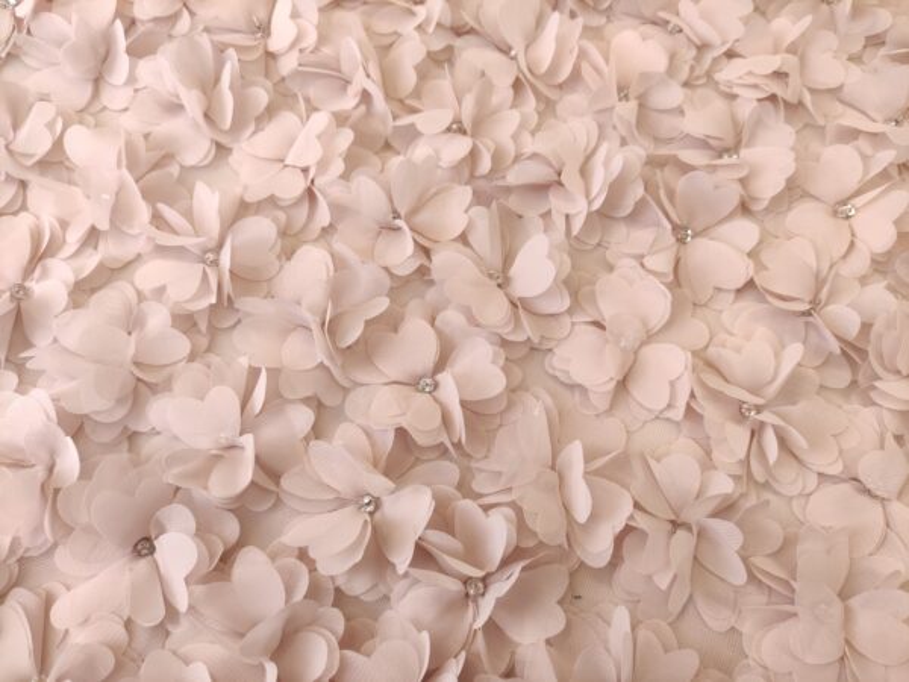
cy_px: 341
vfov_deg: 54.9
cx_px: 454
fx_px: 656
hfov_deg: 69.4
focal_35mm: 25
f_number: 1.89
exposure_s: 1/125
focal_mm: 5.43
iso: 200
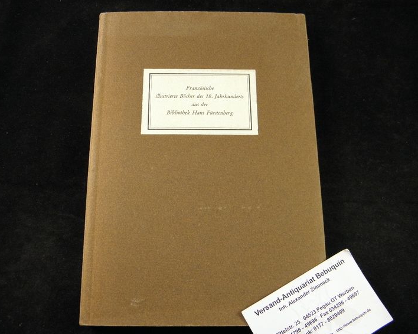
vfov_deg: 41.1
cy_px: 168
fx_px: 445
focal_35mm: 36
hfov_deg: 50.3
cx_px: 201
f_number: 3.7
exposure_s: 1/30
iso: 200
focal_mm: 6.2
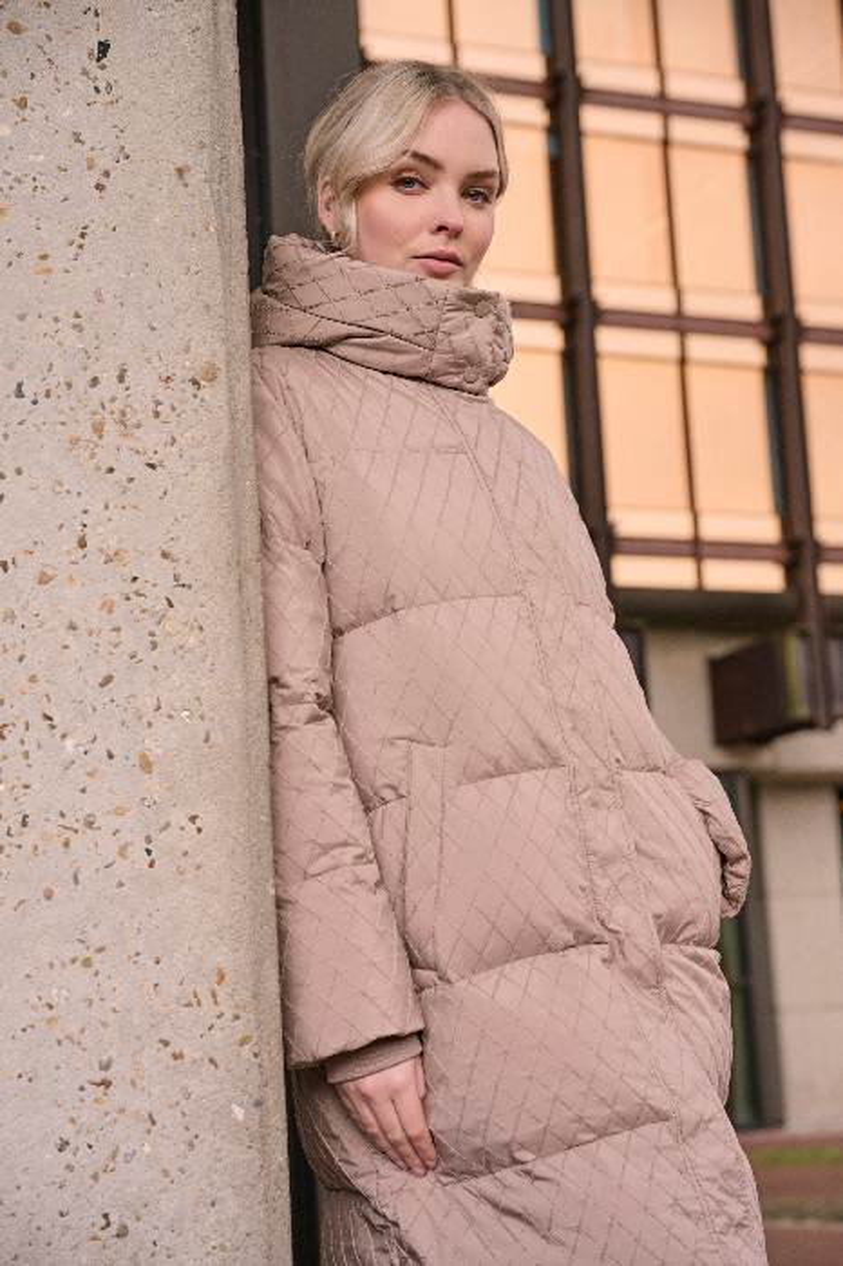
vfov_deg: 31.4
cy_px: 633
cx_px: 422
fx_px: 2250
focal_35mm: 64
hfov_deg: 21.2
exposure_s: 1/160
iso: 500
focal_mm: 64
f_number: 5
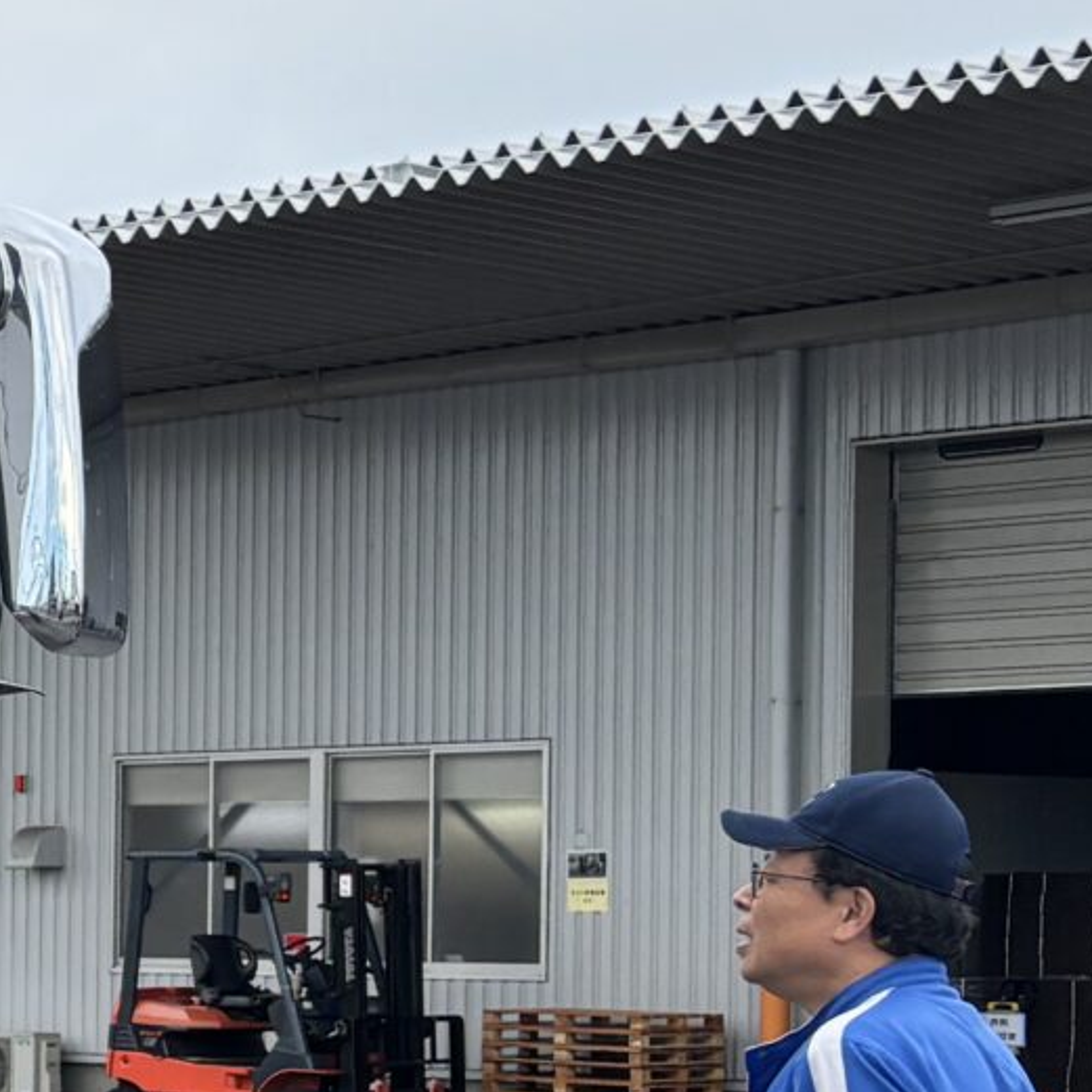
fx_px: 4033
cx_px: -1379
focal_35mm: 113
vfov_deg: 15.3
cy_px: 901
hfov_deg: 12.6
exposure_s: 1/1499
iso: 50
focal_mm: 5.96
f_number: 1.6
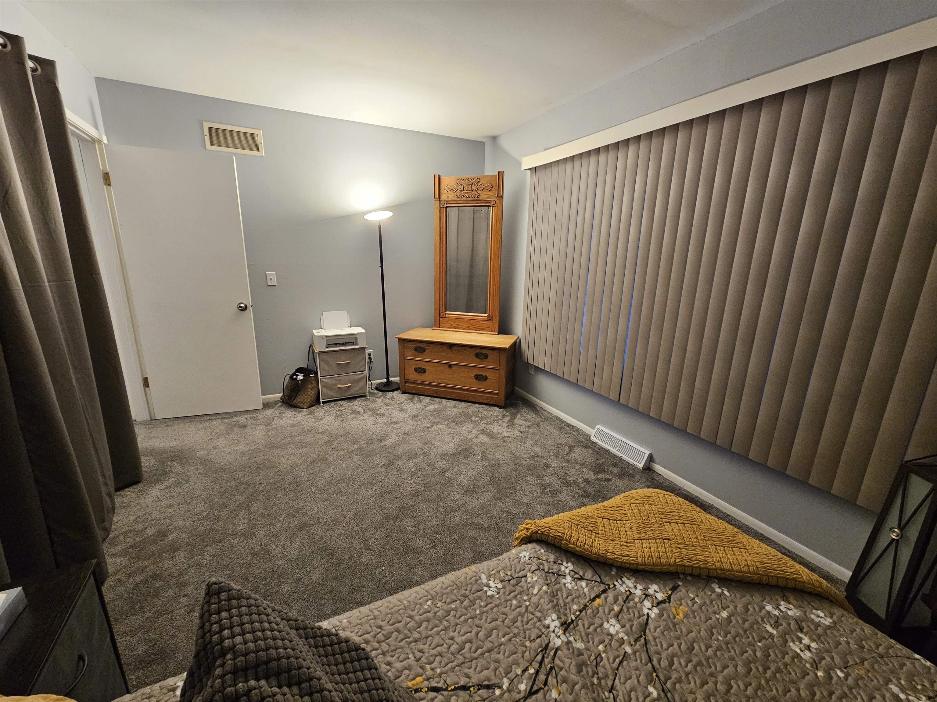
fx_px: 352
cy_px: 351
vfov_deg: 89.9
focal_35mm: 13
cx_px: 468
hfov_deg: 106.2
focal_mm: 2.2
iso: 400
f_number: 2.2
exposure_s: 1/30
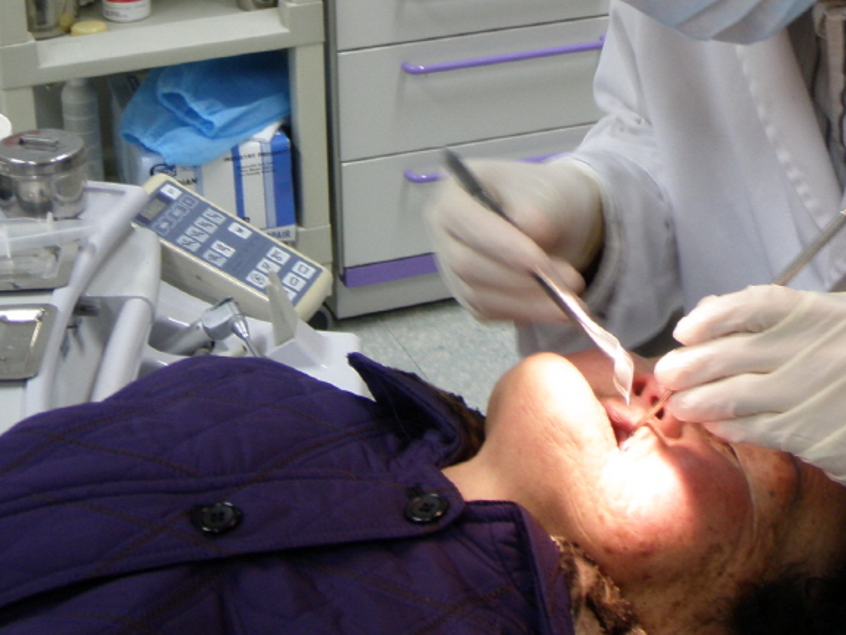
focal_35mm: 79
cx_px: 578
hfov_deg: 24.6
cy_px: 114
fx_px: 1931
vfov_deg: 18.5
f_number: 3.5
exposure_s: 1/10
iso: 100
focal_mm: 6.7
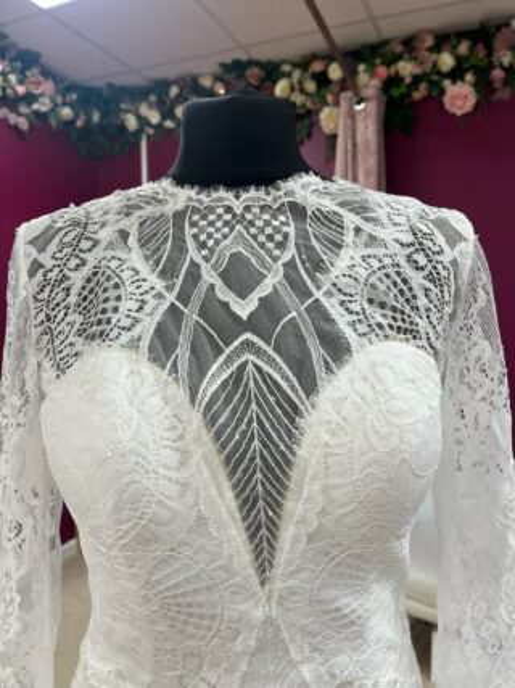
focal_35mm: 26
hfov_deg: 53.0
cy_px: 344
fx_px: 516
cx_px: 258
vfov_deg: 67.3
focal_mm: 5.1
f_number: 1.6
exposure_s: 1/100
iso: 100
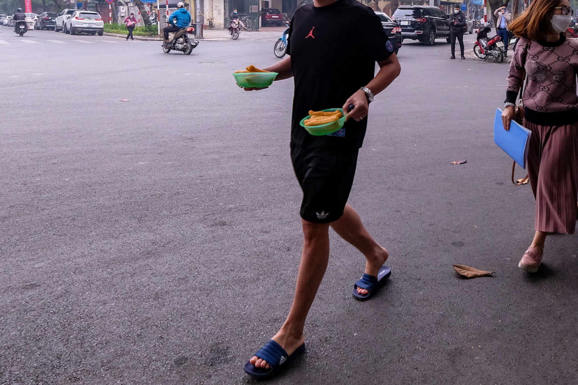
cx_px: 427
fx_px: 369
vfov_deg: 53.2
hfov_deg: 71.4
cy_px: 107
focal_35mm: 23
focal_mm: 10
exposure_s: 1/250
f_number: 4
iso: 800
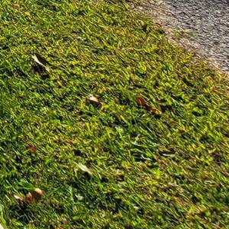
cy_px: -307
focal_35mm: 79
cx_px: -419
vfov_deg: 14.7
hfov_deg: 12.3
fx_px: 591
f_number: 2.2
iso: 64
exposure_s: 1/2210
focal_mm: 2.2
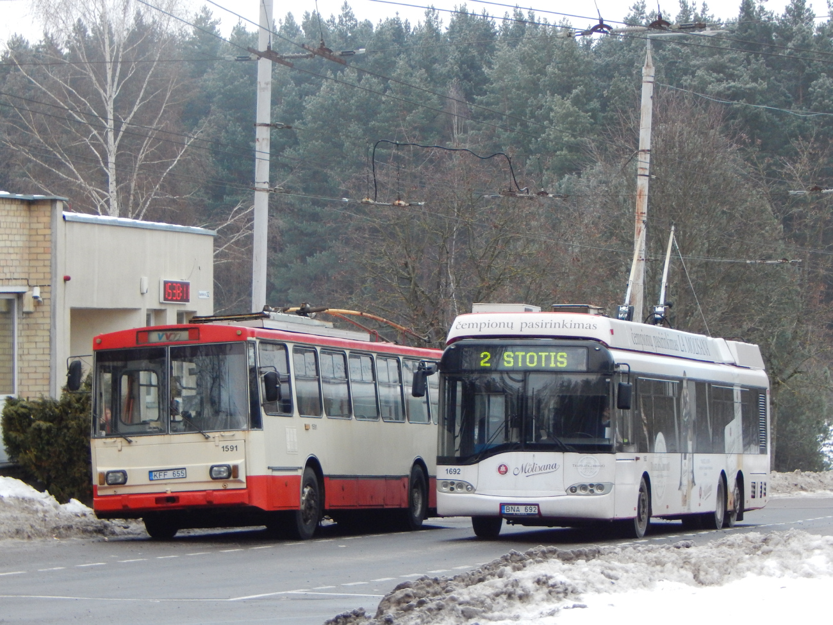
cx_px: 416
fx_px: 3850
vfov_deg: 9.3
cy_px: 312
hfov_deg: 12.3
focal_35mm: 160
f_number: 5.1
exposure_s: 1/20
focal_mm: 28.7
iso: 400
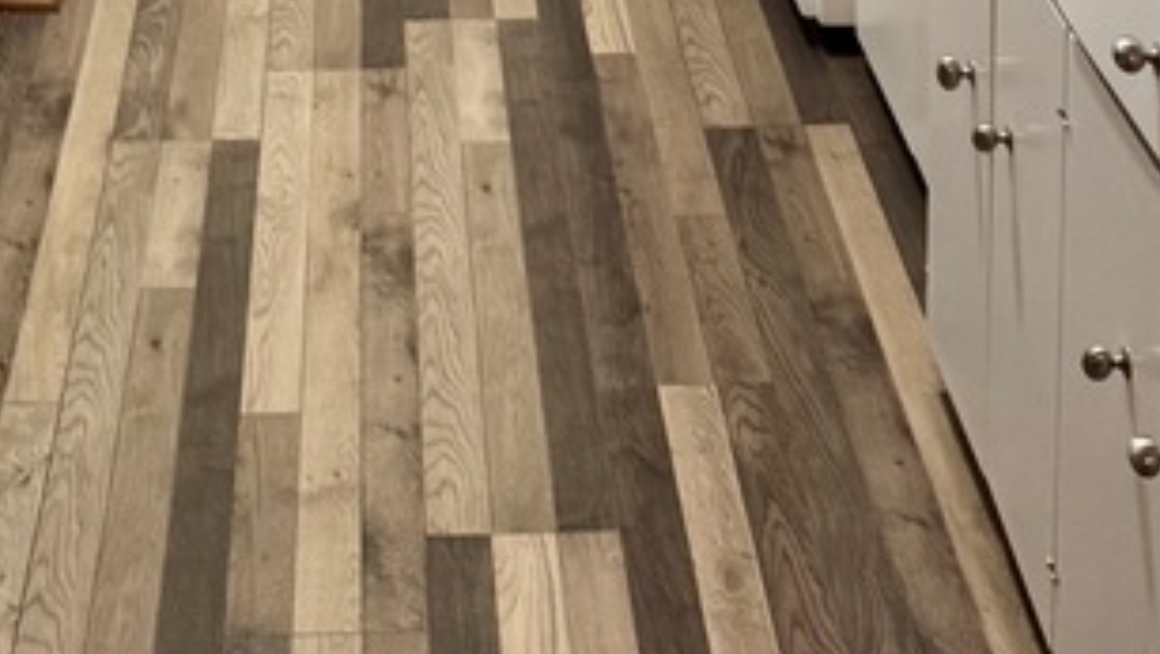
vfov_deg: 11.0
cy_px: -941
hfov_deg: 23.1
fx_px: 2831
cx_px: 480
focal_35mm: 92
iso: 250
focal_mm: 6.76
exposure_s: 1/60
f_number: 1.78
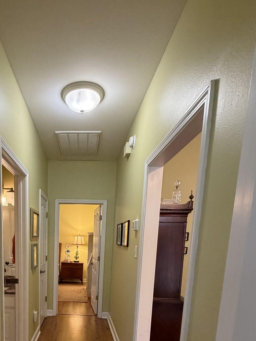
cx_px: 68
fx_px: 237
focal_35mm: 24
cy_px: 276
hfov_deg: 54.5
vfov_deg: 64.8
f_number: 2.2
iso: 320
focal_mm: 2.22
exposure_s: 1/60
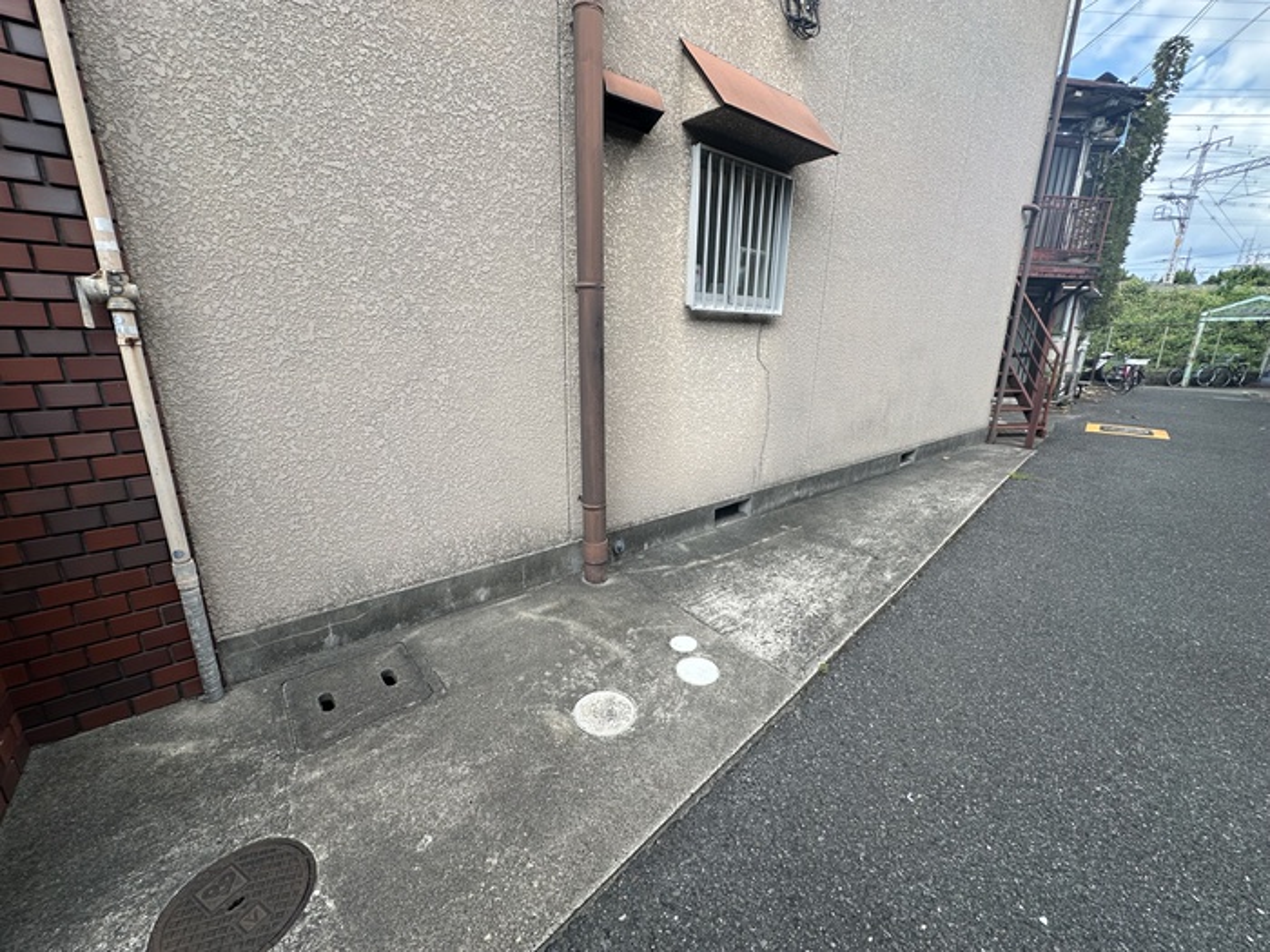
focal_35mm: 14
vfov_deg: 85.7
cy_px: 476
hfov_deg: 102.1
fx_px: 514
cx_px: 635
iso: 40
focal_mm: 2.22
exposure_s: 1/390
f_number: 2.2
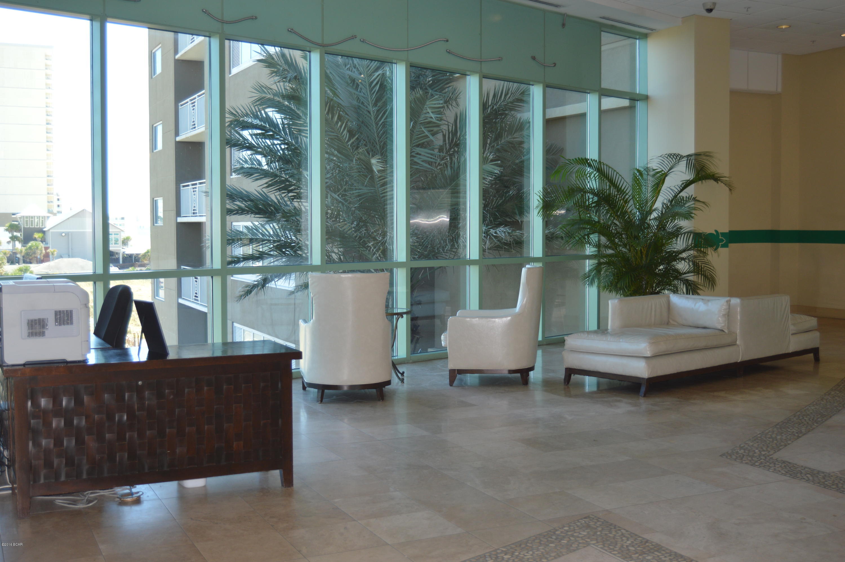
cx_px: 422
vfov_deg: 34.1
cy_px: 281
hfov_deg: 49.6
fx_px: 915
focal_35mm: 39
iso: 160
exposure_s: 1/125
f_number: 4
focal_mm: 26
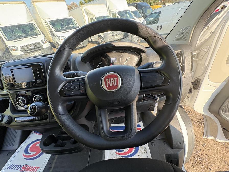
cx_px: 114
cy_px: 86
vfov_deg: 85.7
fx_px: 93
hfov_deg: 102.1
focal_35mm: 14
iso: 125
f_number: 2.2
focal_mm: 2.22
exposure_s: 1/135
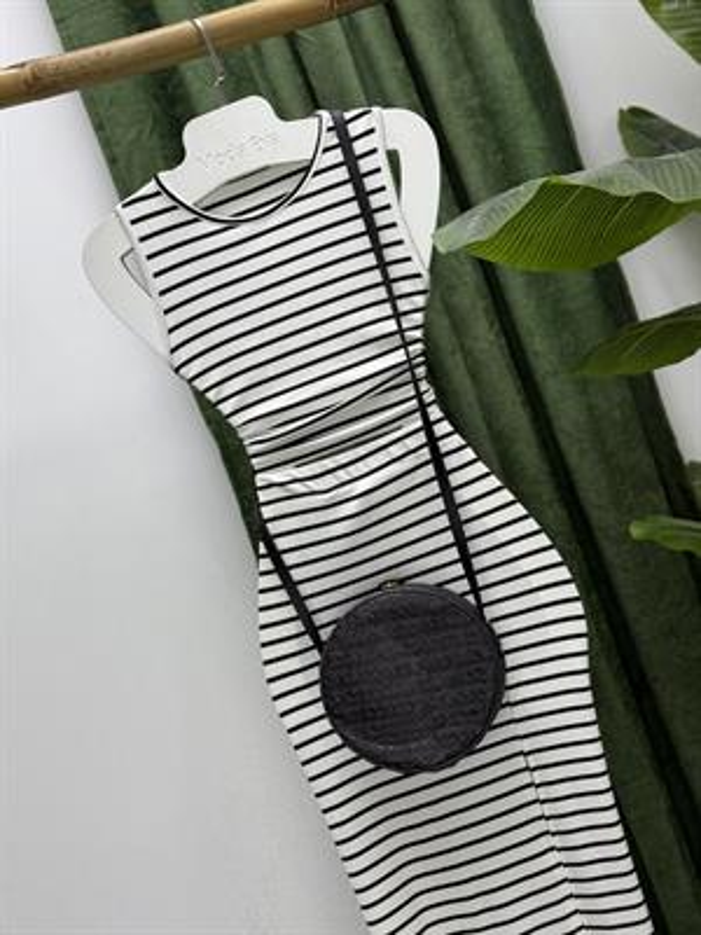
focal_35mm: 48
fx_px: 1296
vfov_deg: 39.7
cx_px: 350
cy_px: 468
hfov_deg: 30.3
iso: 50
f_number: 1.78
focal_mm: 6.76
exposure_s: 1/121
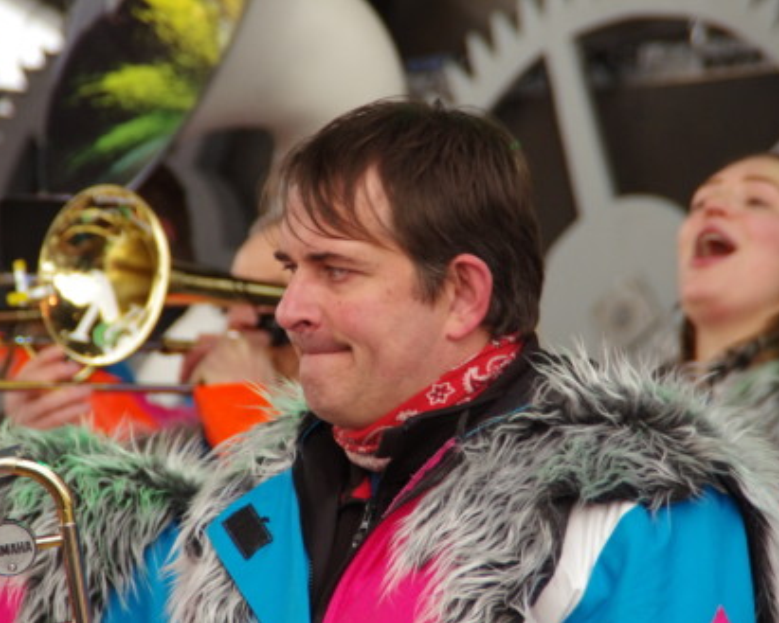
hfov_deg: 5.7
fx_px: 7887
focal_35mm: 342
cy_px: 312
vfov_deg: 4.5
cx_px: 383
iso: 1600
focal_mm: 200
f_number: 6.3
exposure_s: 1/250
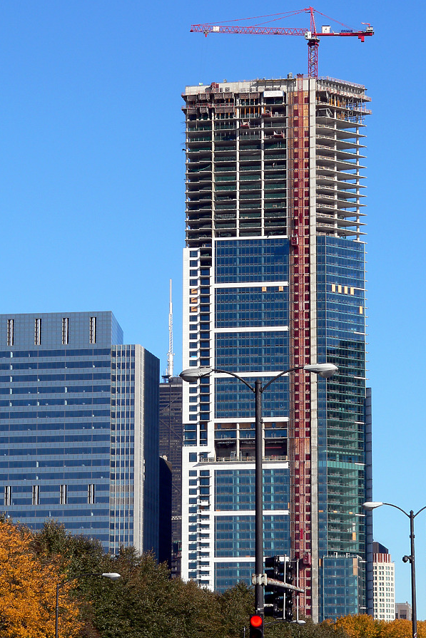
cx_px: 232
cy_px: 319
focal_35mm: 136
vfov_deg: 15.1
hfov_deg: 10.1
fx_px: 2413
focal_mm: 21.6
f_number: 5.2
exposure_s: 1/500
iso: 80
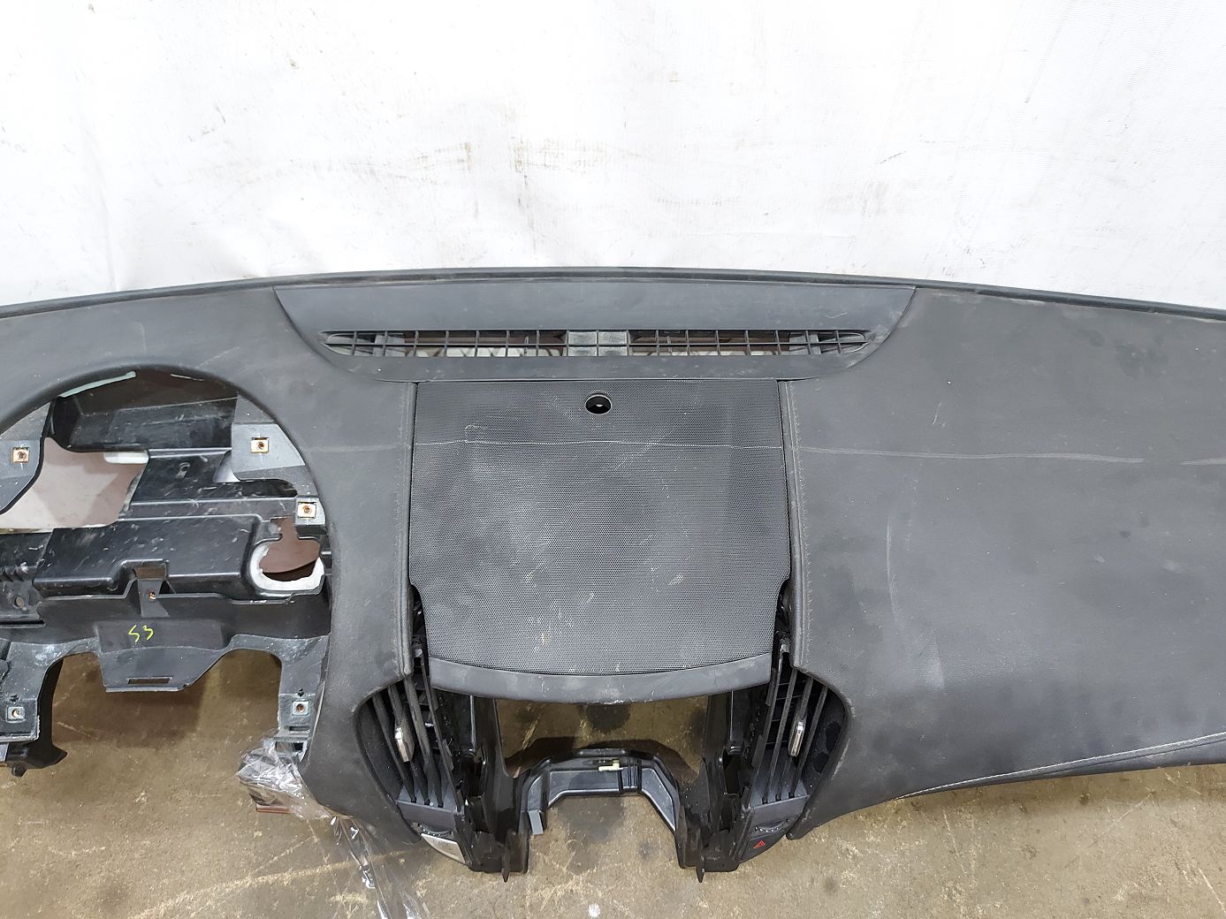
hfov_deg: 71.6
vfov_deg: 56.8
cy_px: 460
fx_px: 850
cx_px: 613
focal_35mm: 24
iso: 250
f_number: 1.8
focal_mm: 5.23
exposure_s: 1/33
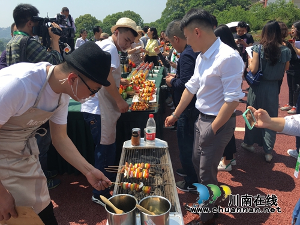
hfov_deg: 61.7
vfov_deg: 48.2
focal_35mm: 29
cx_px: 150
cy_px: 112
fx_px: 251
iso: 25
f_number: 2.2
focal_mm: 4.15
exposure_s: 1/1148
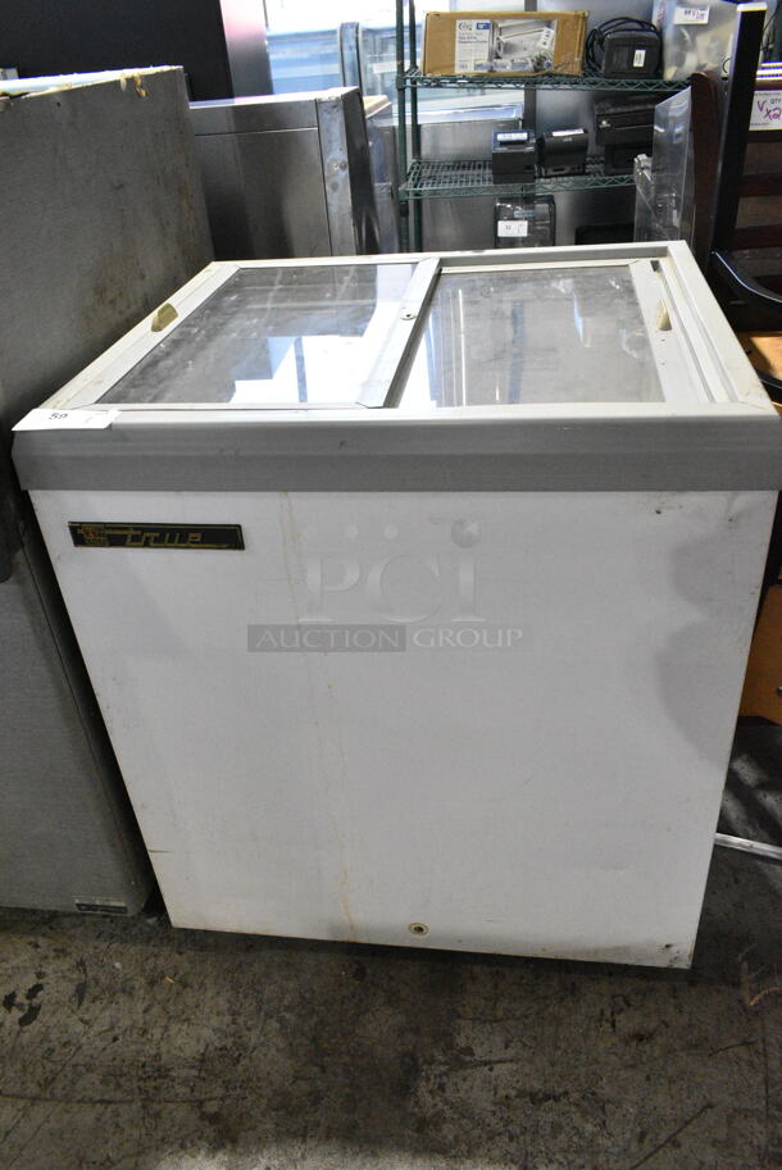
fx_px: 878
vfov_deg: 67.3
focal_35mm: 27
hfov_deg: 48.0
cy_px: 585
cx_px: 391
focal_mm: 18
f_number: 8
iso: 6400
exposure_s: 1/250
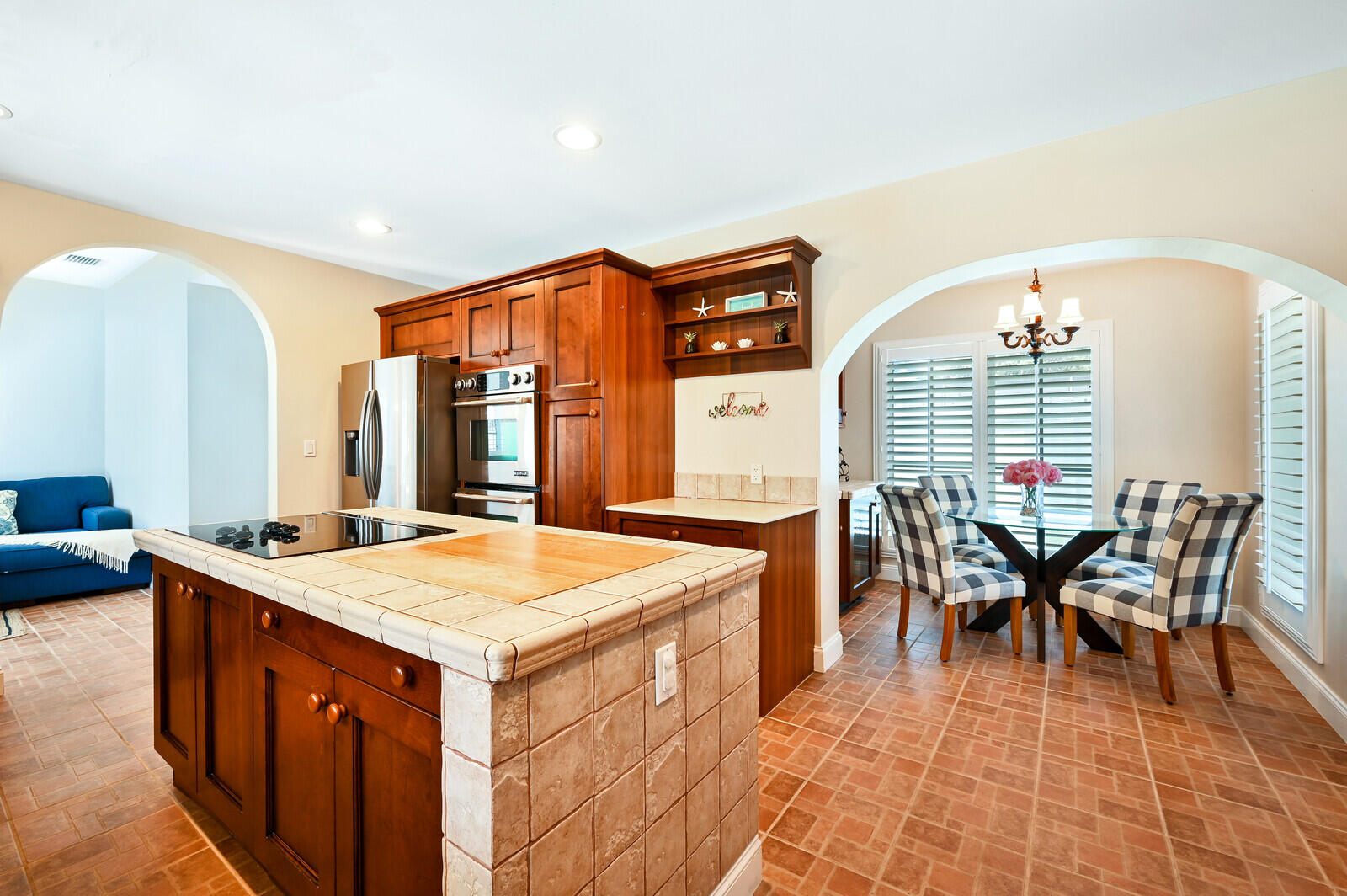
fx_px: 561
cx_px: 674
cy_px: 448
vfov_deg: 77.2
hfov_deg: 100.4
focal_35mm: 15
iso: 280
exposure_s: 1/30
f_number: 11
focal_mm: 15
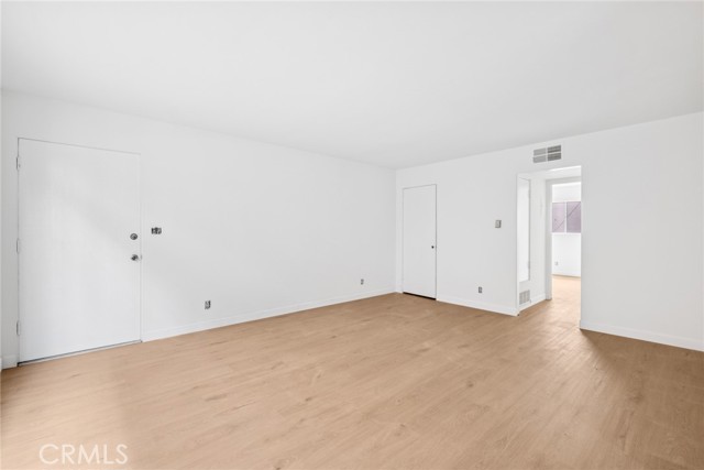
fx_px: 293
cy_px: 235
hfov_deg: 100.4
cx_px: 352
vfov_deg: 77.4
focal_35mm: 15
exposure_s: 1/5
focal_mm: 10
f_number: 9
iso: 400
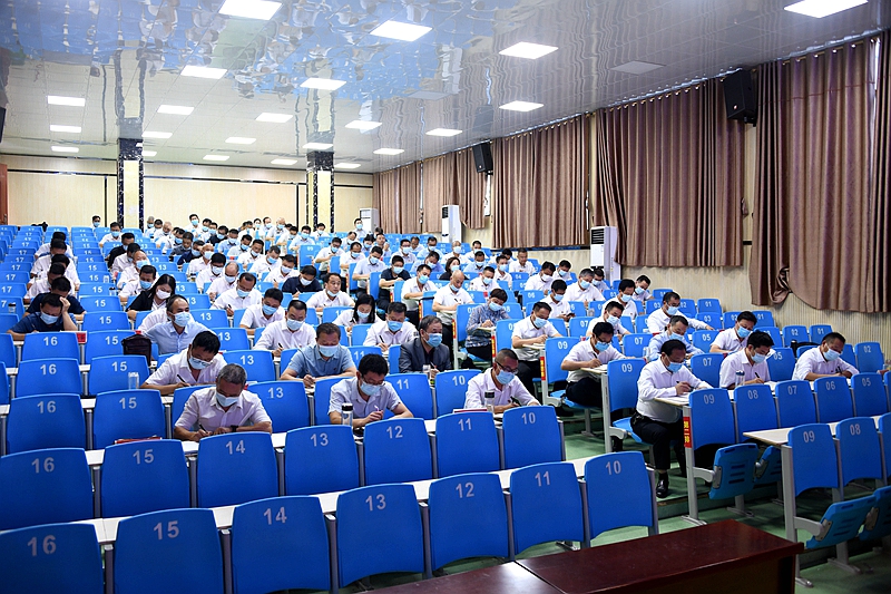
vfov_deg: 41.1
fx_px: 792
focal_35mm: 32
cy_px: 297
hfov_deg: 58.7
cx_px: 446
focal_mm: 32
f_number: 3.5
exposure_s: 1/30
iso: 720
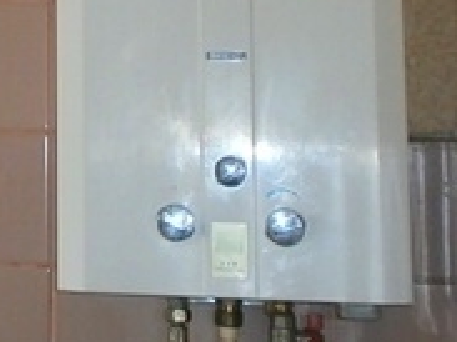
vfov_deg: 12.1
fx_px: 1557
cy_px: -112
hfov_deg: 15.0
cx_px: -302
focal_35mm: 118
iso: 125
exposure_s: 1/30
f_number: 2.9
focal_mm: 4.8
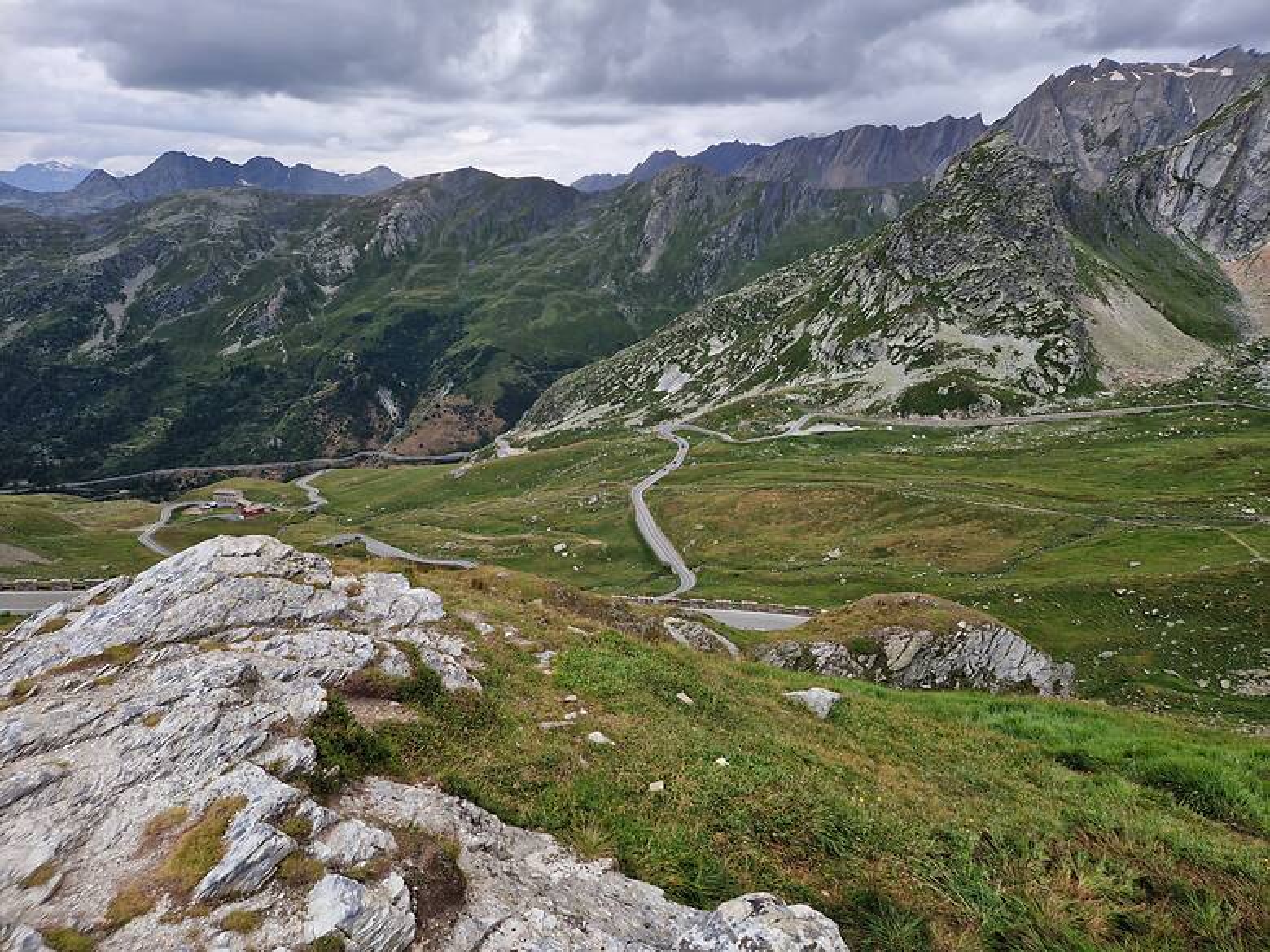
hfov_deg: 73.9
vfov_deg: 58.9
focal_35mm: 23
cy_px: 476
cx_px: 635
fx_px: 844
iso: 50
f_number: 1.8
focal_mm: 5.4
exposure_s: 1/578
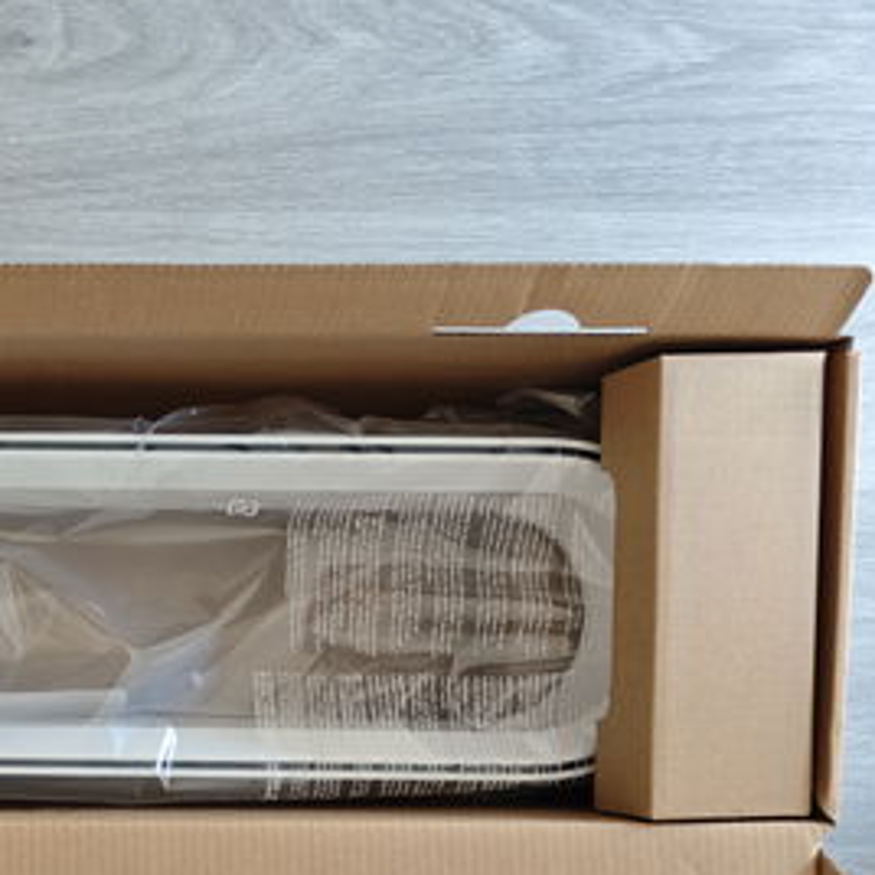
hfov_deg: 28.7
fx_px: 1487
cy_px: 808
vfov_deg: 31.1
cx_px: -162
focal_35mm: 52
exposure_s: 1/100
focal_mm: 8.72
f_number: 1.63
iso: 320
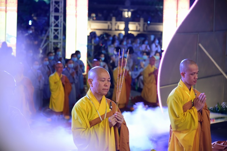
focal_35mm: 86
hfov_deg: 23.6
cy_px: 76
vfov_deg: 15.9
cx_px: 114
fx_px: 542
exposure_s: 1/20
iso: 2000
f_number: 4
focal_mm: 86
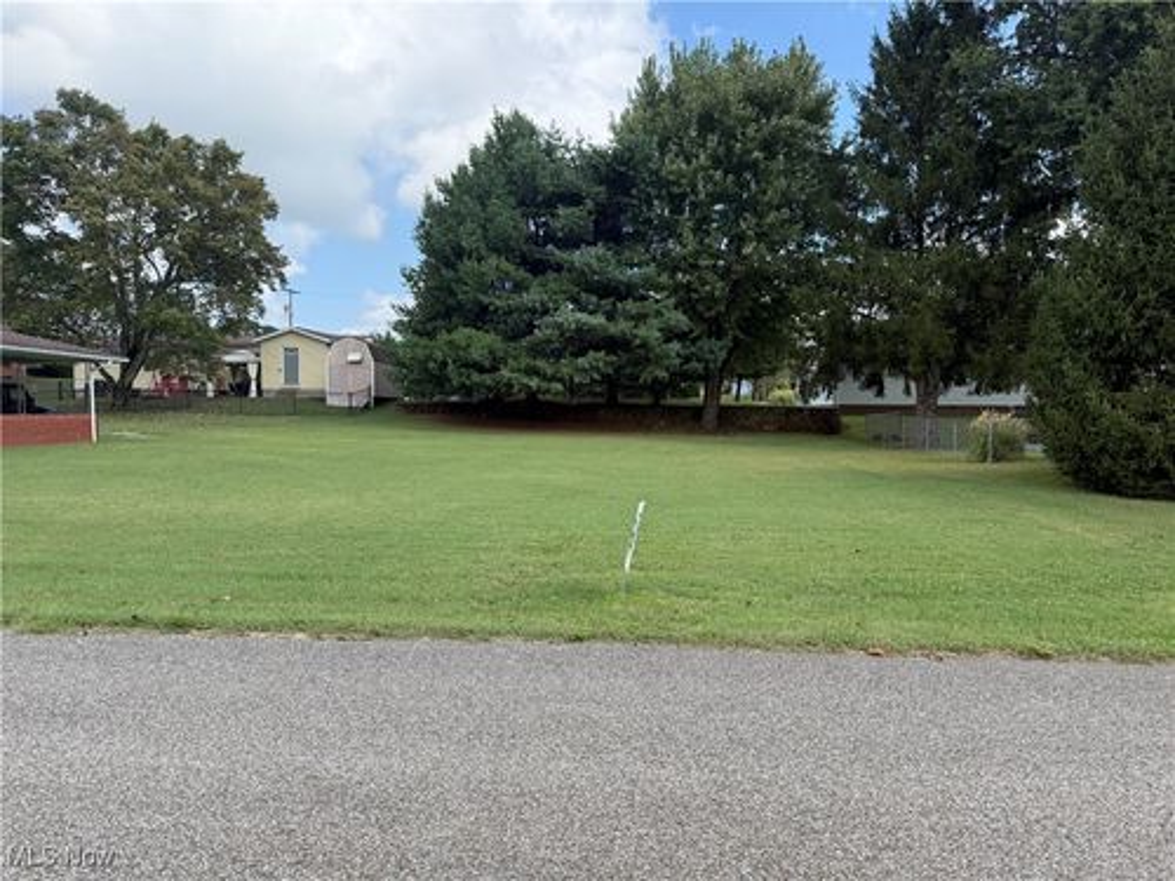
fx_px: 815
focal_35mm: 24
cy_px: 440
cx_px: 588
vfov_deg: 56.8
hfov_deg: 71.6
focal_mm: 6.76
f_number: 1.78
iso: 100
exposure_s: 1/2299
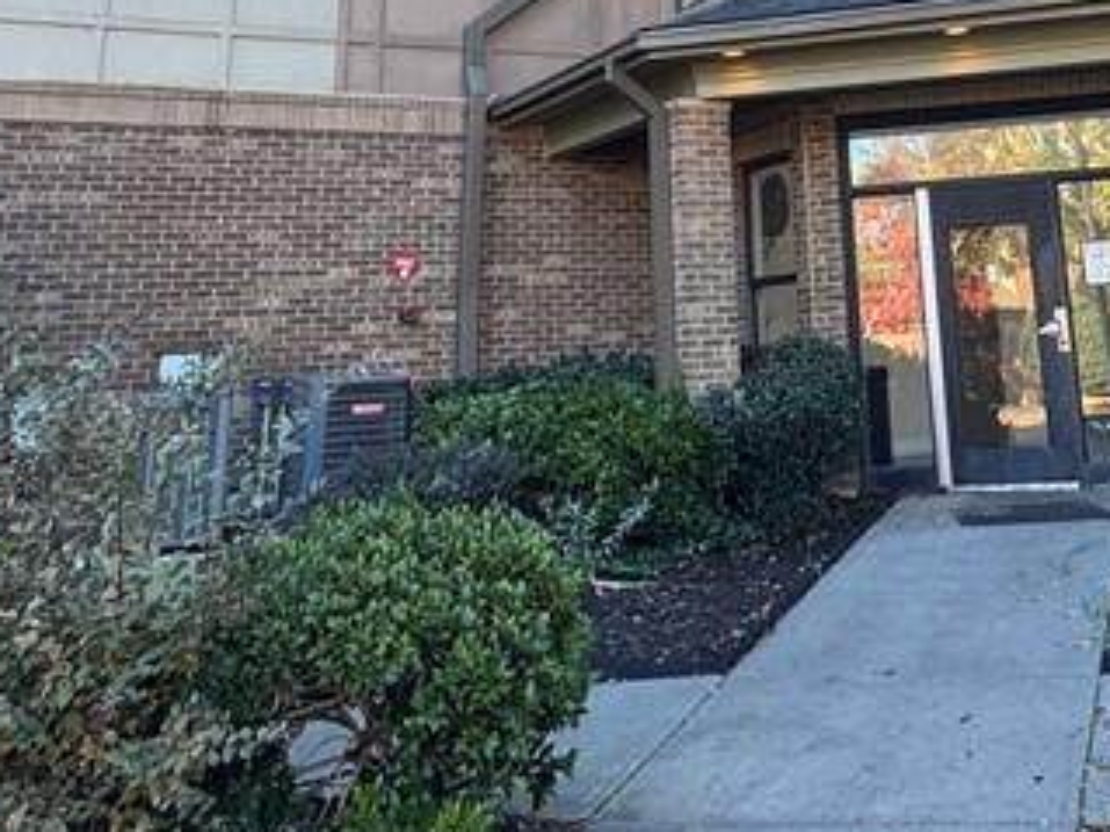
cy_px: -185
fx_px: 1442
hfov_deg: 41.6
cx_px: 738
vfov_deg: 27.9
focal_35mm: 45
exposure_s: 1/137
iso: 40
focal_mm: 2.22
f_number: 2.2
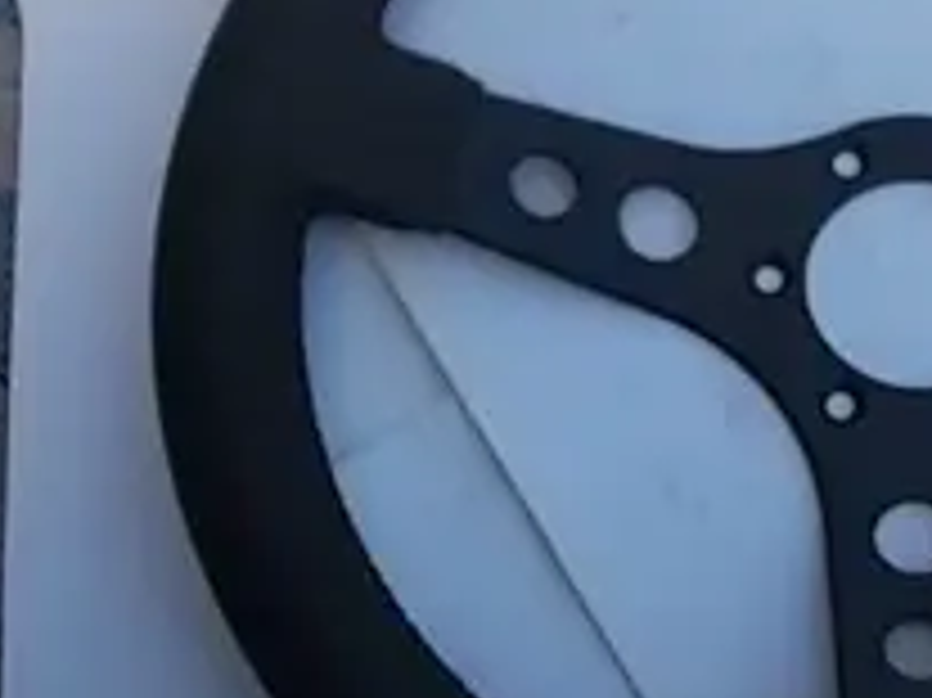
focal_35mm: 65
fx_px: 1749
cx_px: 941
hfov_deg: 28.0
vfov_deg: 22.6
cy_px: 320
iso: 80
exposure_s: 1/160
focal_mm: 4
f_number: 5.4
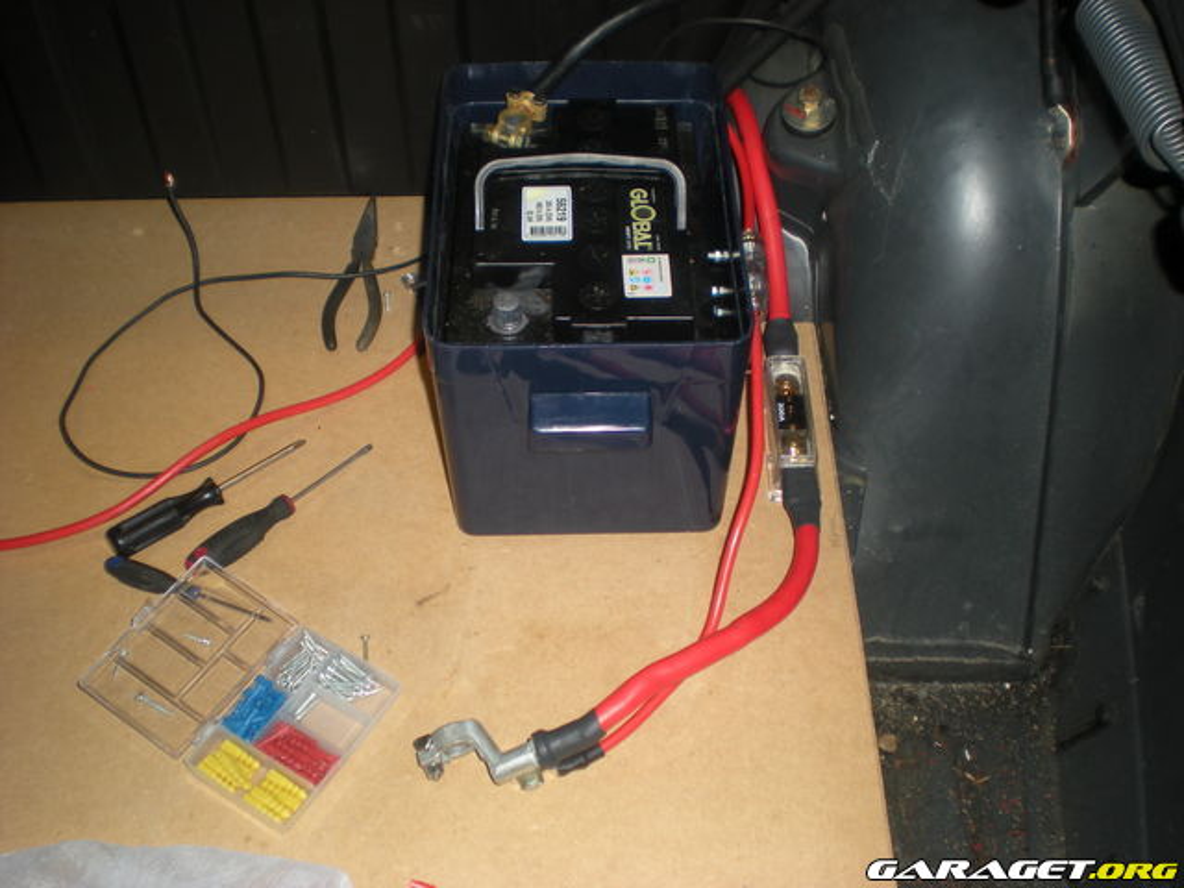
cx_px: 592
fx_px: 1300
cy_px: 444
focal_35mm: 38
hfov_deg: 49.0
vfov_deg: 37.7
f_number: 3.1
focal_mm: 6.3
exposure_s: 1/60
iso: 67
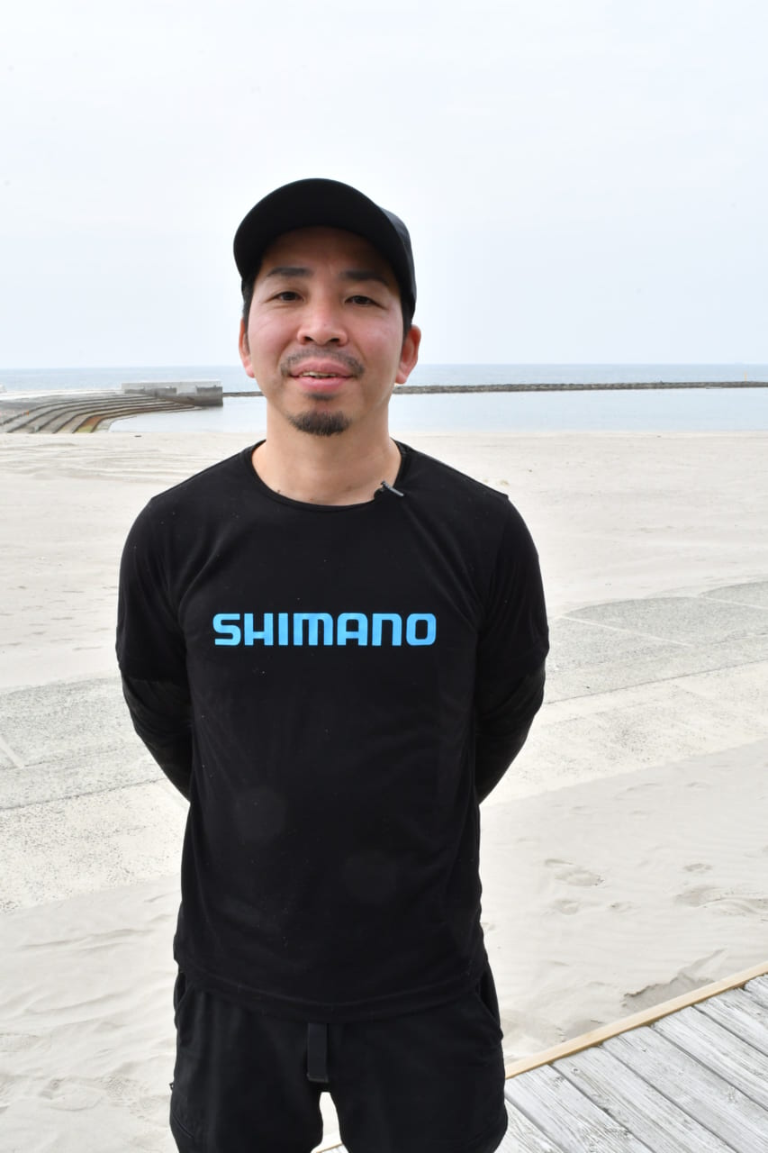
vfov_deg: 55.8
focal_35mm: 34
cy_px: 576
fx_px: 1088
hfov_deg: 38.9
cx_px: 384
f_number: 22
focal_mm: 23
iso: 800
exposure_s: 1/160
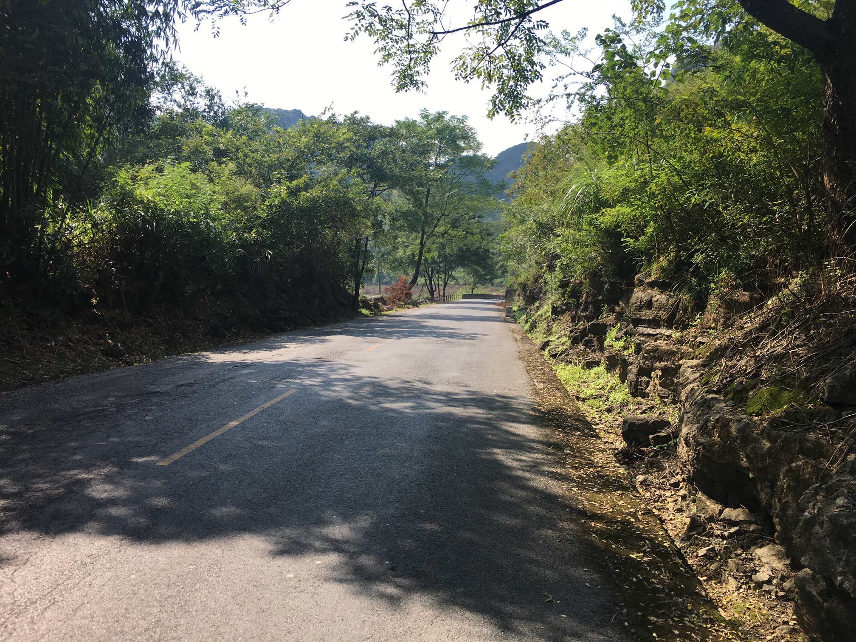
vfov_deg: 48.2
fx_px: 717
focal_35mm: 29
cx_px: 428
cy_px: 321
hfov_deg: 61.7
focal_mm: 4.15
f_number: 2.2
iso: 25
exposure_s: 1/754
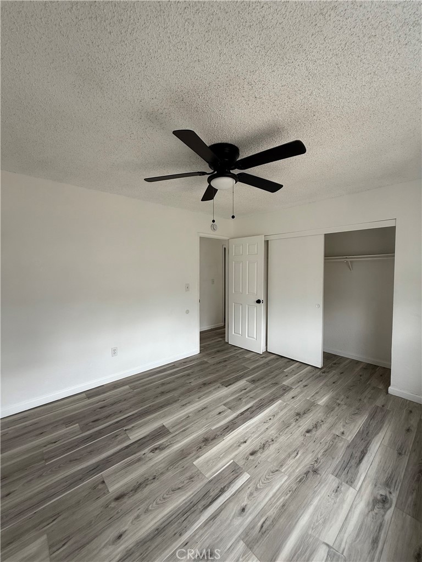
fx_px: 228
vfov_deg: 102.1
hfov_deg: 85.7
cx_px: 211
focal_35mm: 14
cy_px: 281
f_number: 2.2
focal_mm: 2.22
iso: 100
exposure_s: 1/99
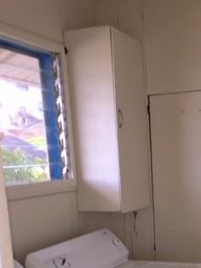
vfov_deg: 31.0
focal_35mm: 59
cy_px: 249
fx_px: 457
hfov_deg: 23.9
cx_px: 192
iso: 32
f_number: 2.2
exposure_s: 1/50
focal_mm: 4.15
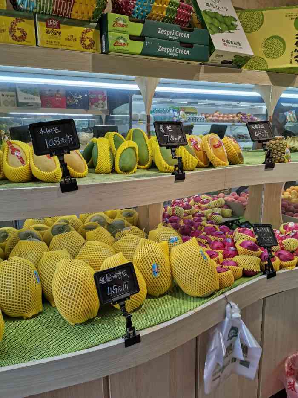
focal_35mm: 26
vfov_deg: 67.3
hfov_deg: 53.1
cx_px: 149
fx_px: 298
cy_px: 199
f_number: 1.8
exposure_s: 1/175
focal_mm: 4.75
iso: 50
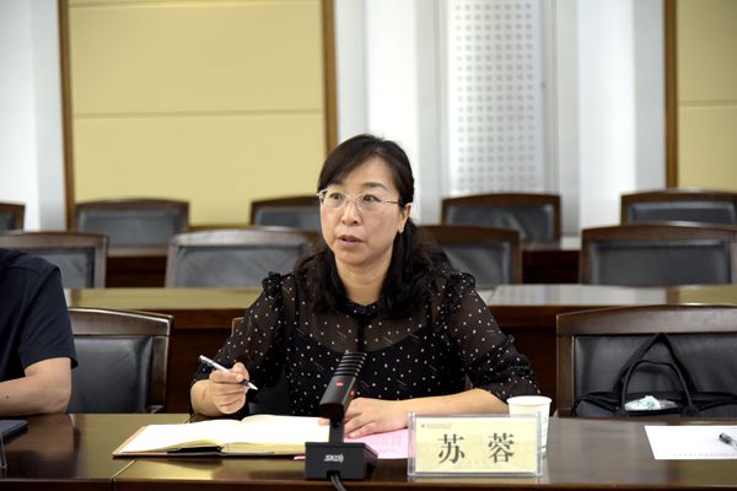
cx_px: 368
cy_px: 246
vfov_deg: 14.9
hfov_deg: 22.1
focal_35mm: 92
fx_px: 1883
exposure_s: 1/100
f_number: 4
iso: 1100
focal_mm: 92
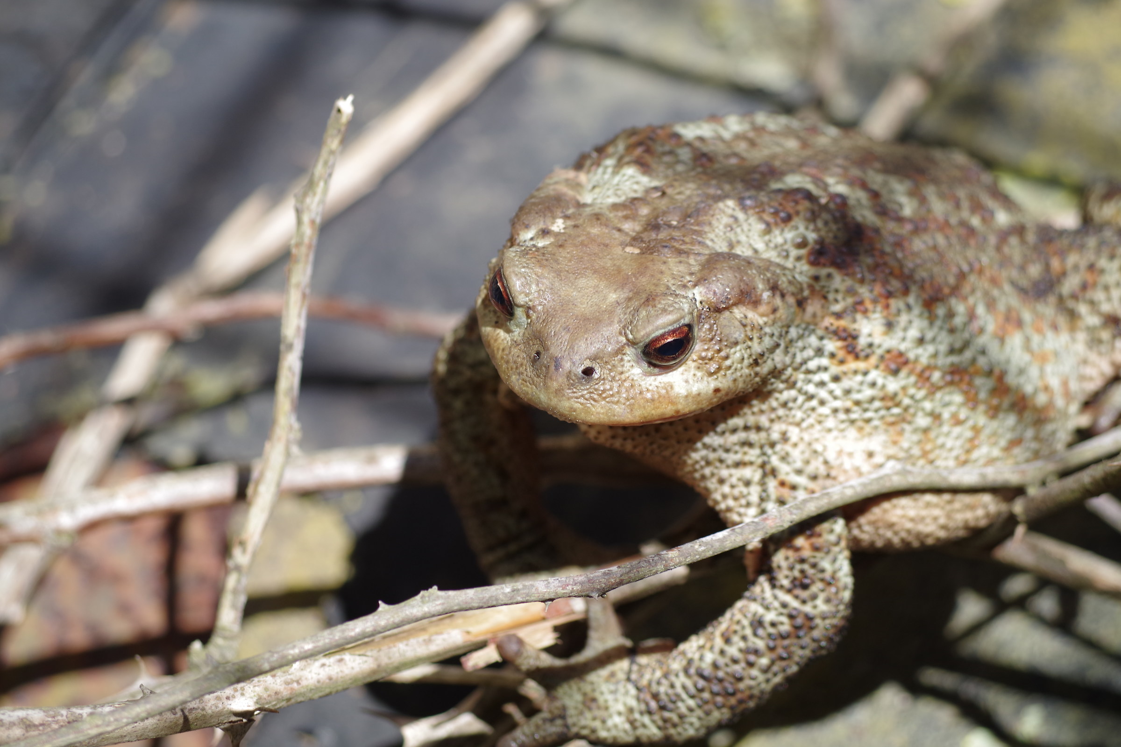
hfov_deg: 6.9
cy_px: 374
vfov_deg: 4.6
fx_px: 9341
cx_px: 560
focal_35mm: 300
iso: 200
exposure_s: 1/250
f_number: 7.1
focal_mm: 200
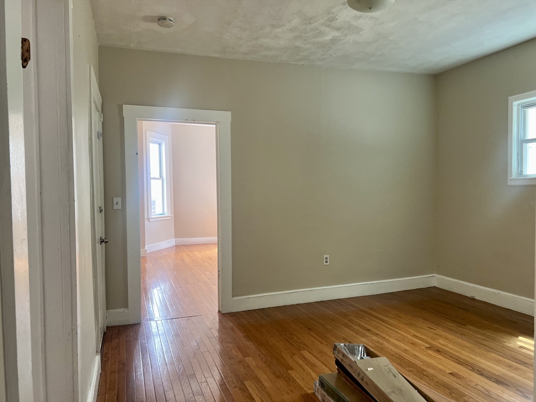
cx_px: 268
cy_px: 201
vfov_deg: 53.1
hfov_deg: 67.3
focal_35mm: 26
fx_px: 403
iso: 80
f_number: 1.5
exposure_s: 1/121
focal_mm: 5.7
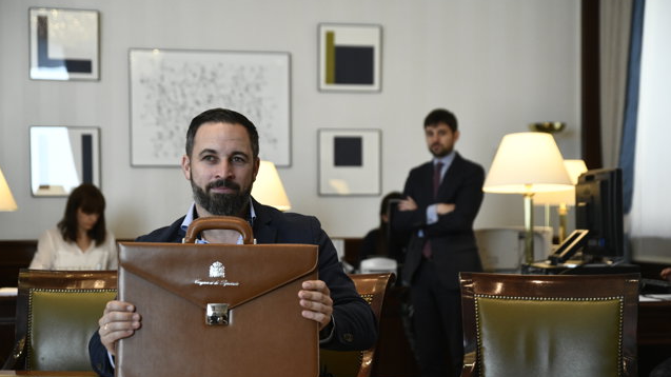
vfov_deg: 20.3
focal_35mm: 59
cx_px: 330
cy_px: 236
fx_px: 1050
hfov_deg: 35.5
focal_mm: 52
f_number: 2.8
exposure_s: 1/800
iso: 2000
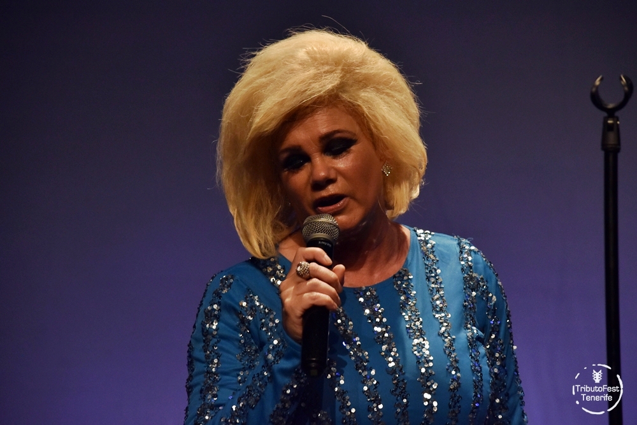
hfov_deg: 9.8
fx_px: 3716
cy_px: 212
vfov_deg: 6.5
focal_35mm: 210
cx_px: 318
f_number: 7.1
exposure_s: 1/160
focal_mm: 140
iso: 1000
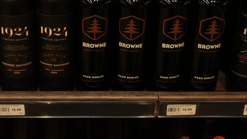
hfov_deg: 26.1
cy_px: 152
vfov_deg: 14.6
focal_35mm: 81
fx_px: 530
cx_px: 86
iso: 2000
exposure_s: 1/160
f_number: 8
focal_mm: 24
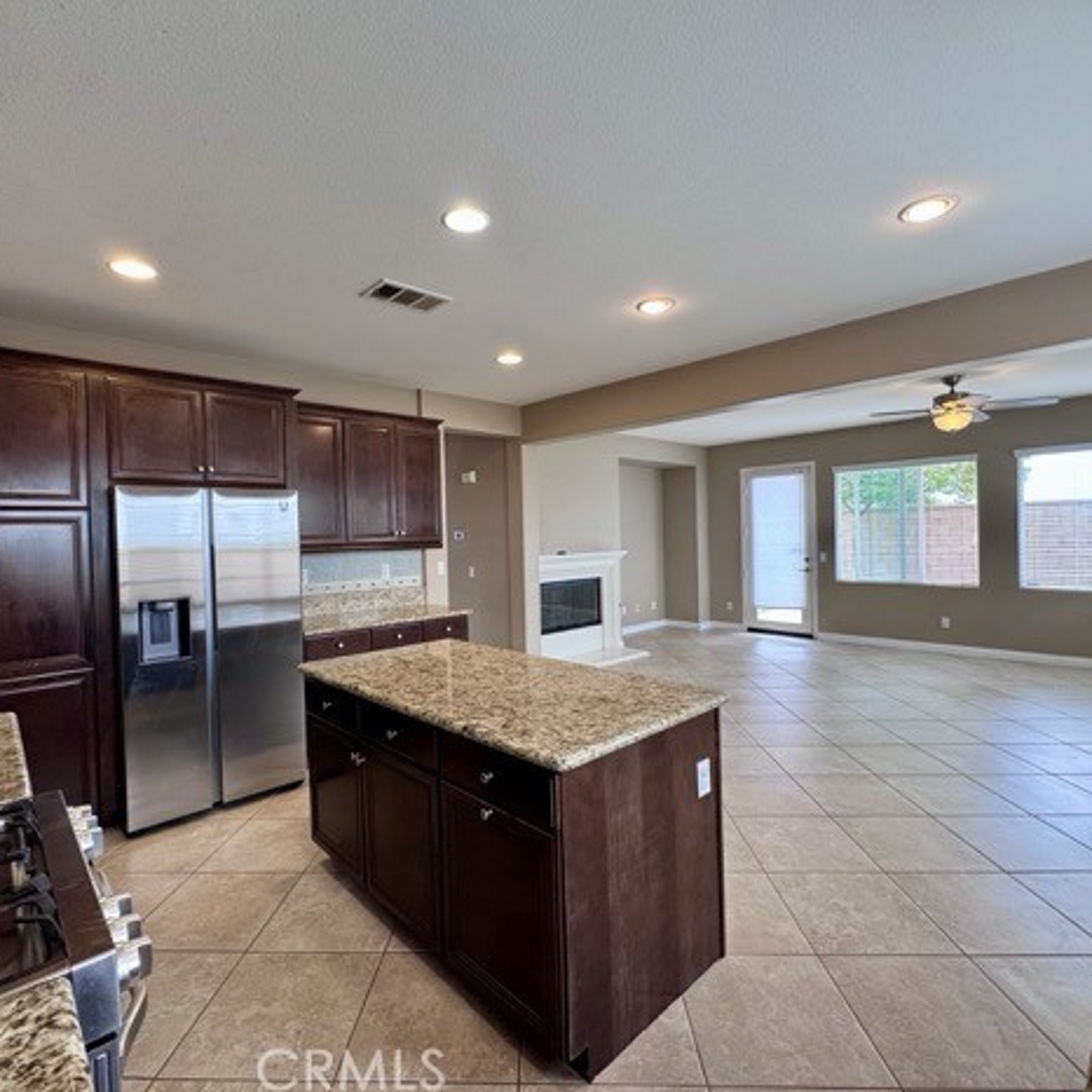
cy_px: 541
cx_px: 527
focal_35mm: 17
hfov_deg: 83.9
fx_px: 607
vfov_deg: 84.0
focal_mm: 2.22
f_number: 2.2
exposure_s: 1/120
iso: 160
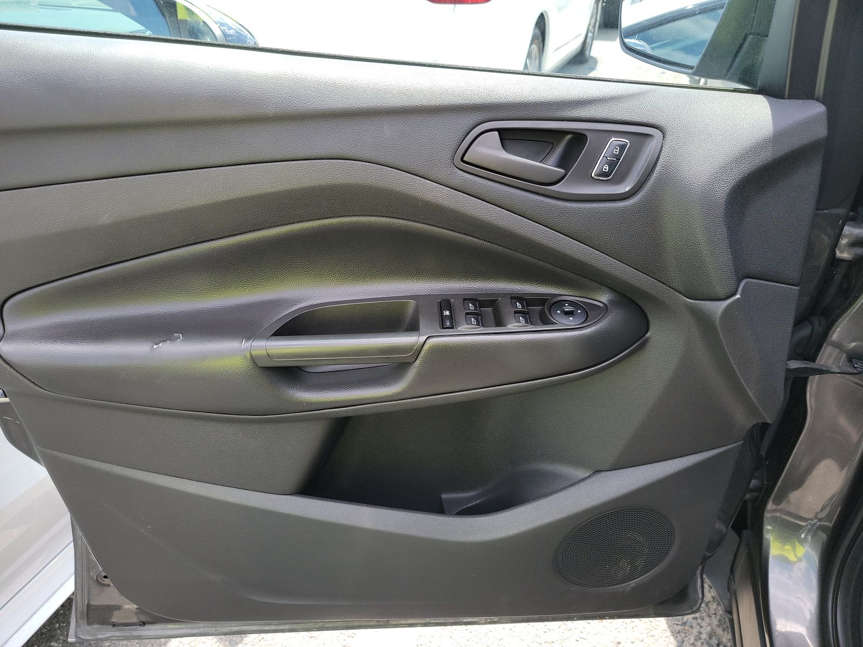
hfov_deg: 71.6
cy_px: 324
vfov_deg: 56.8
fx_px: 598
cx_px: 432
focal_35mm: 24
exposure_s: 1/121
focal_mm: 6.7
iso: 50
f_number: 1.8
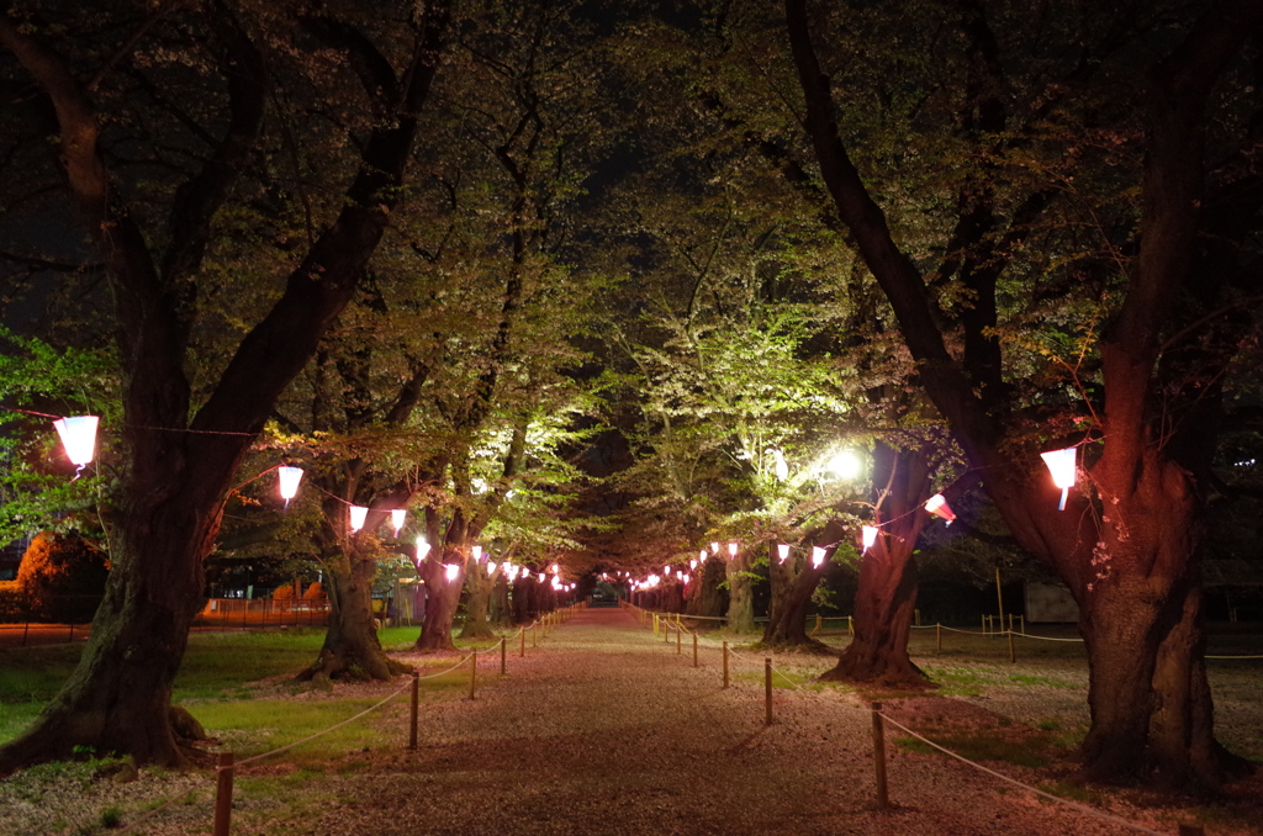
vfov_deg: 46.2
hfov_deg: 65.6
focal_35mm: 28
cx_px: 632
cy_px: 418
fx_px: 980
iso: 1600
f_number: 2.8
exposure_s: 1/8
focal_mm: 18.3
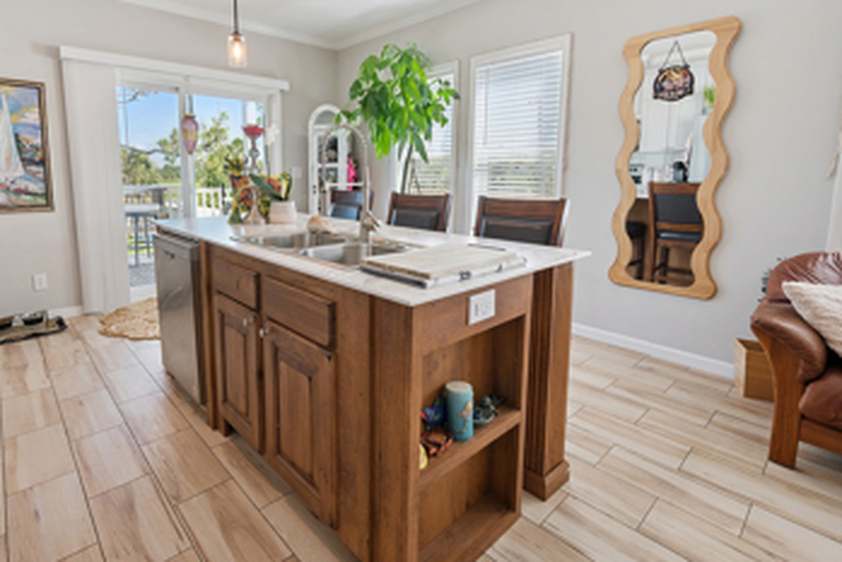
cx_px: 366
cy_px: 227
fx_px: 421
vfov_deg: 66.8
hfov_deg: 89.5
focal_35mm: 18
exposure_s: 1/50
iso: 320
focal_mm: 14
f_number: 8
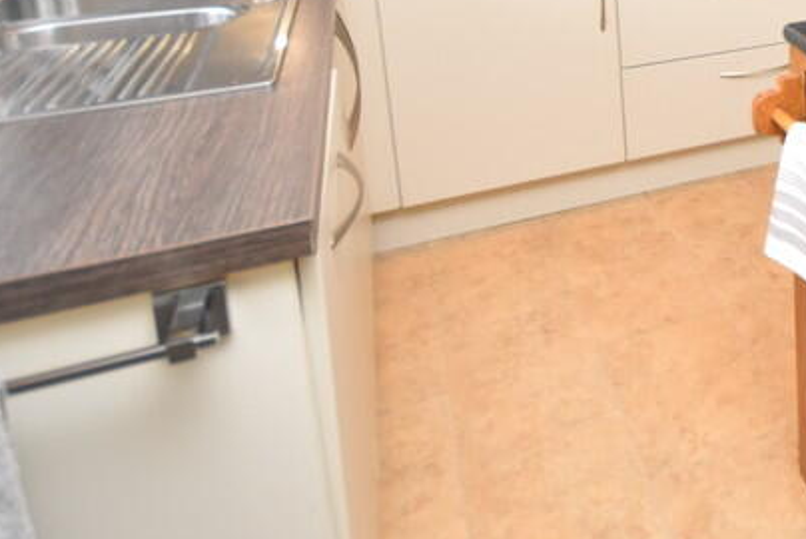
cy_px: -51
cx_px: 912
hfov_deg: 39.9
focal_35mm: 38
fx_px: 851
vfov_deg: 31.3
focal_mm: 10
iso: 800
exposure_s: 1/125
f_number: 4
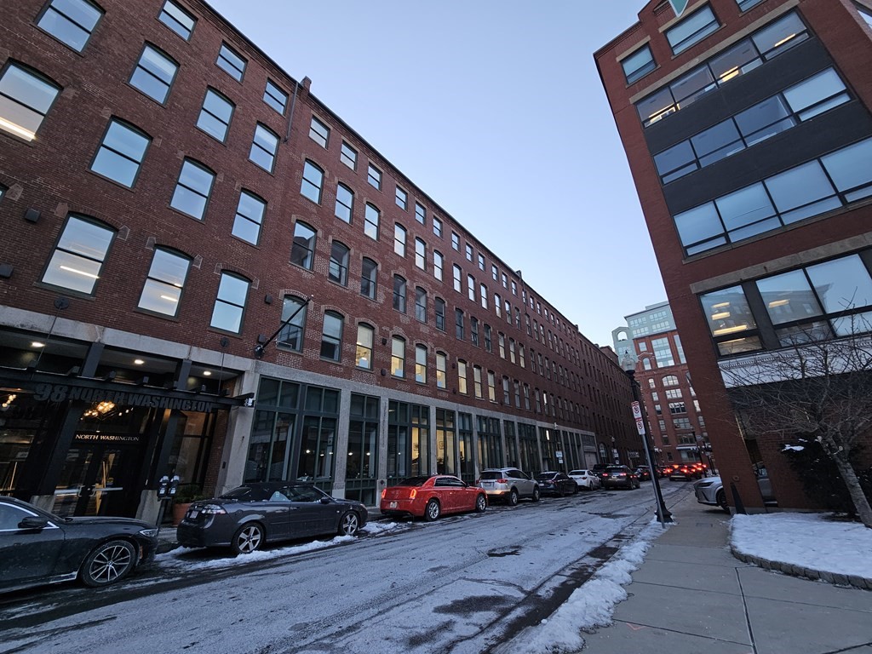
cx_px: 436
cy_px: 327
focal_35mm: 13
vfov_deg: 89.9
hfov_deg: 106.2
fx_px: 327
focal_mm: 2.2
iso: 80
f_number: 2.2
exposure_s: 1/120
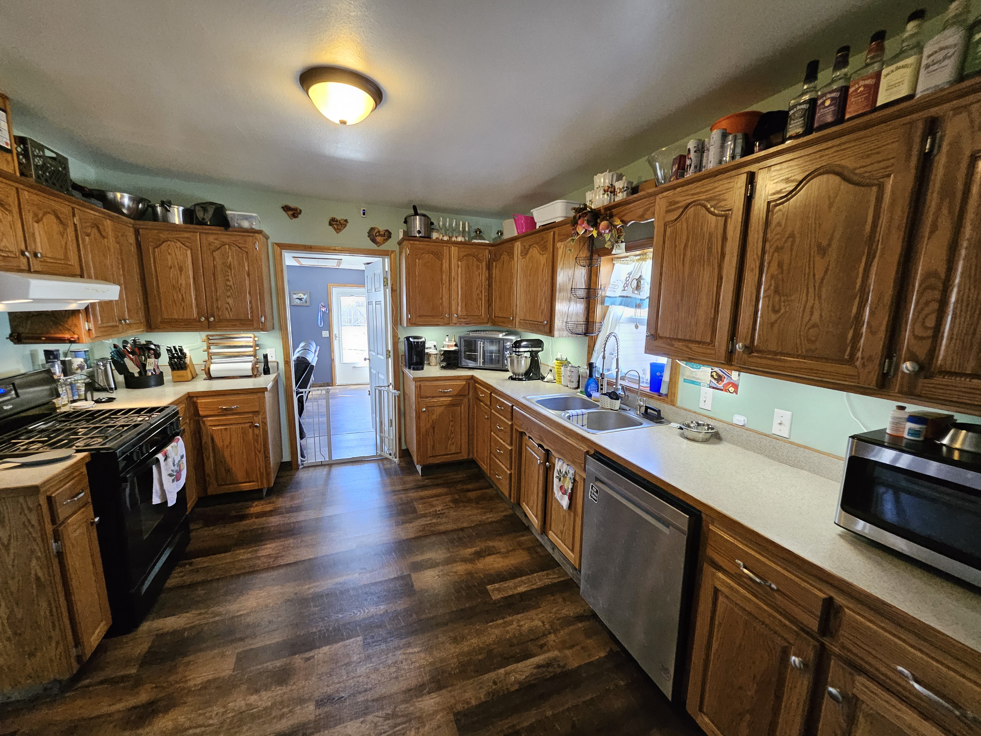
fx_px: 368
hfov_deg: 106.2
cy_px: 368
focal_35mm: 13
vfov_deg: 89.9
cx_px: 490
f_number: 2.2
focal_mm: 1.74
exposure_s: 1/40
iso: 320
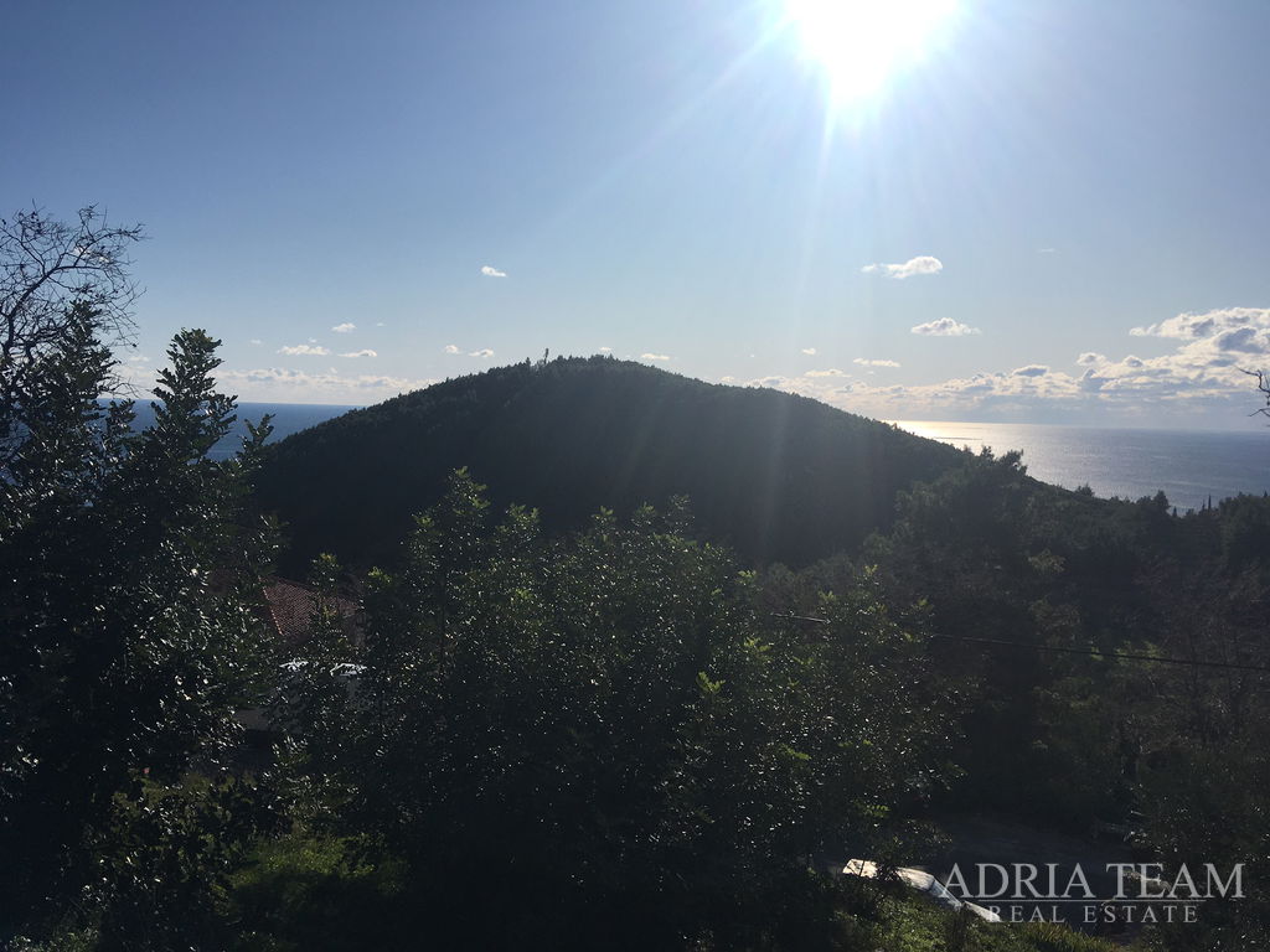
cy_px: 476
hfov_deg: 61.7
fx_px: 1064
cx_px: 635
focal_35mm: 29
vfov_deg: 48.2
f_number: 2.2
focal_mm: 4.15
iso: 25
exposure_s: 1/5917
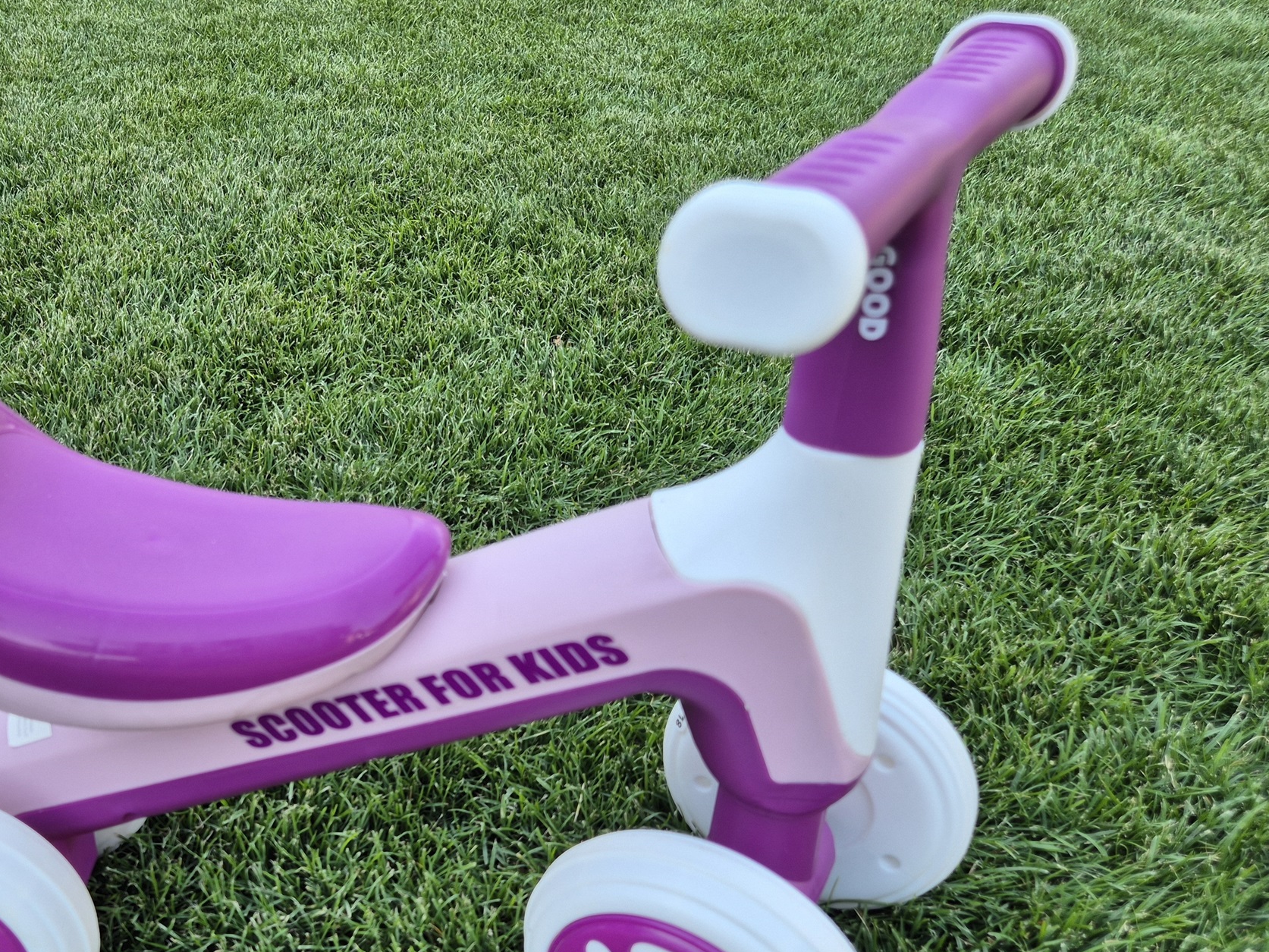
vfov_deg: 42.6
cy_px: 594
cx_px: 394
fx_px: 1210
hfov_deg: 53.9
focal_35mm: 33
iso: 25
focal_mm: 5.4
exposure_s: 1/224
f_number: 1.8
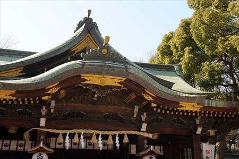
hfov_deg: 39.6
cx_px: 120
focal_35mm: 50
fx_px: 332
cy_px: 80
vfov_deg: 26.9
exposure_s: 1/400
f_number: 8
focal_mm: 50
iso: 500
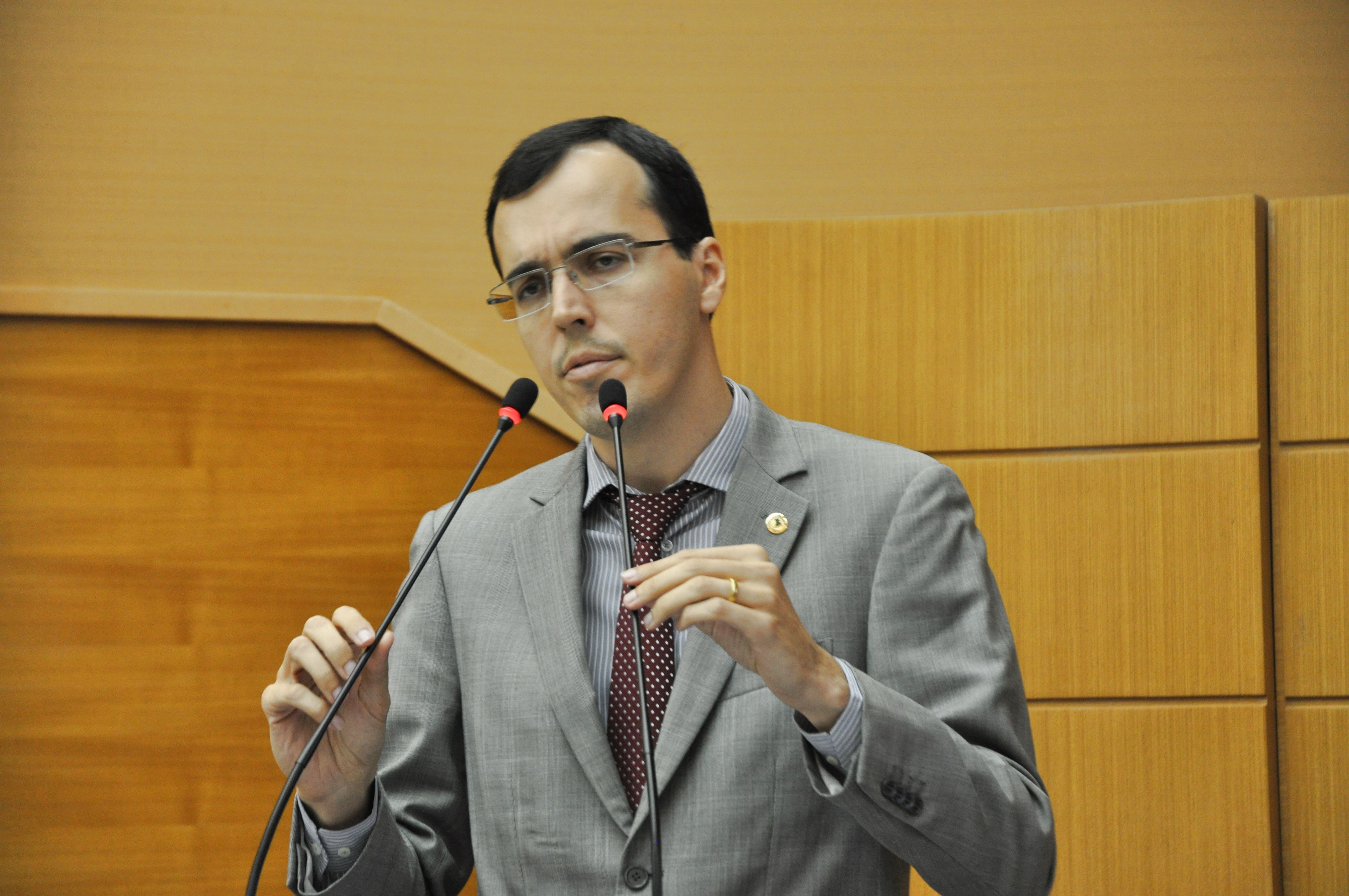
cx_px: 674
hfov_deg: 13.1
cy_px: 448
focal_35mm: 158
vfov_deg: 8.7
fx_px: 5895
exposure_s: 1/15
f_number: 5.6
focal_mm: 105
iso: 800
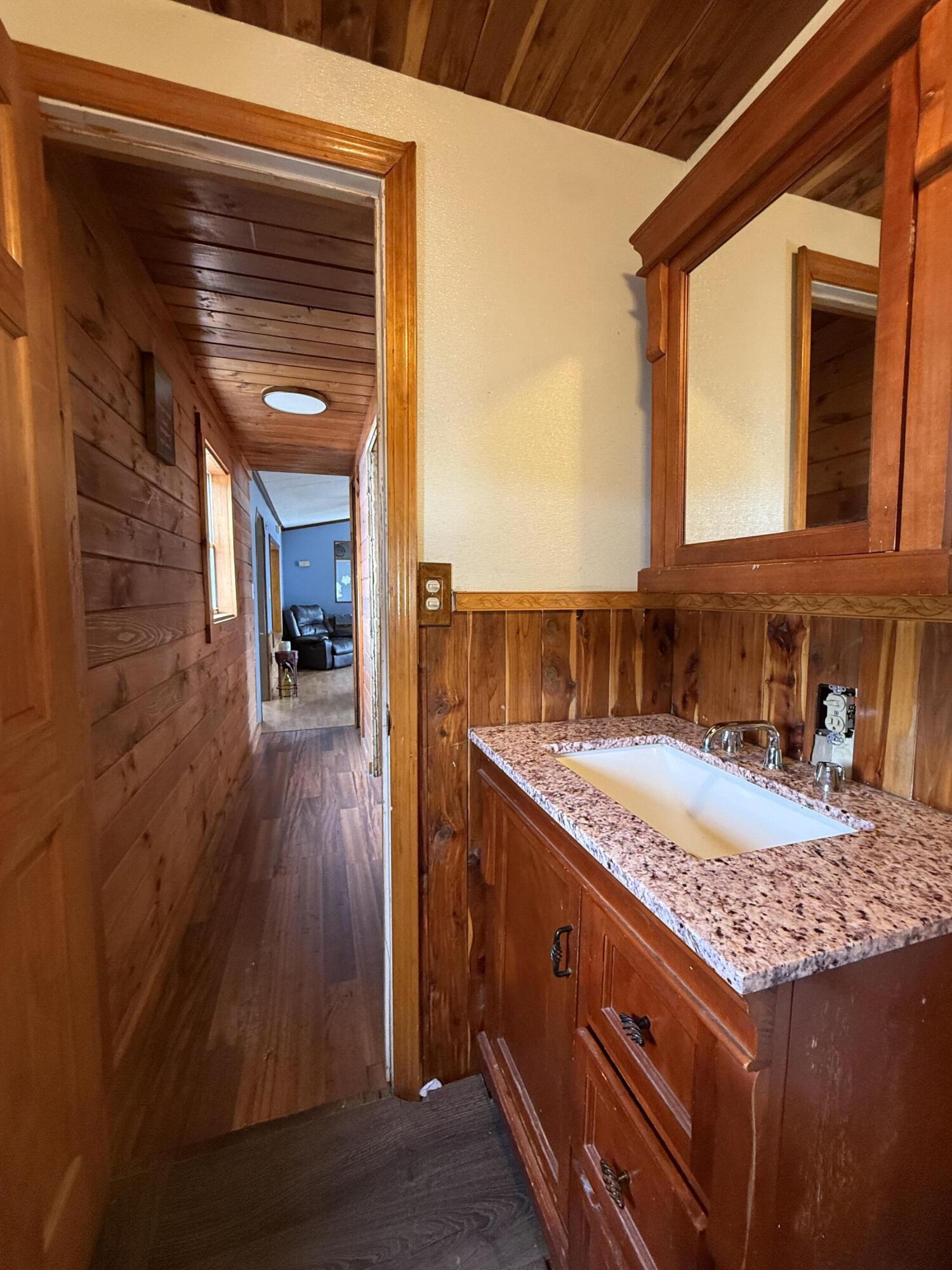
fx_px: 513
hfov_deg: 85.7
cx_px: 476
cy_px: 635
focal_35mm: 14
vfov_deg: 102.1
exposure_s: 1/60
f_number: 2.2
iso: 400
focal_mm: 2.22
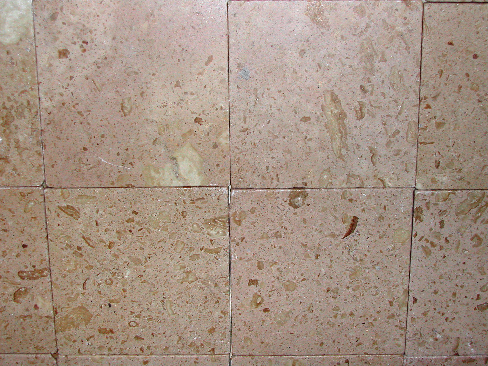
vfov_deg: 25.7
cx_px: 244
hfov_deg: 33.8
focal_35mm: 57
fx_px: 804
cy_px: 183
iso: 100
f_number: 3.4
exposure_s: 1/60
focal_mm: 12.2
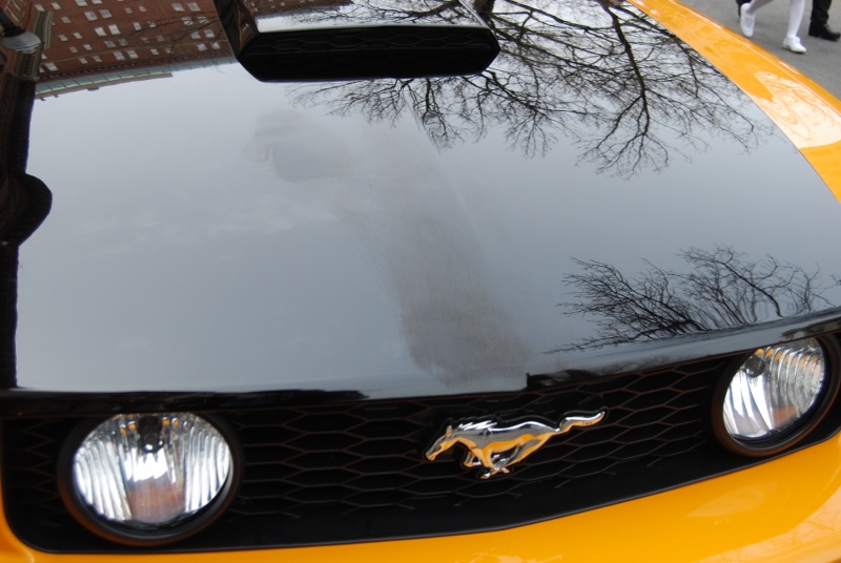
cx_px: 420
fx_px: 1088
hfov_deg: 42.3
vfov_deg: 29.0
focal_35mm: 46
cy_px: 282
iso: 110
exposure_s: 1/125
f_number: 5.6
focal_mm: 31
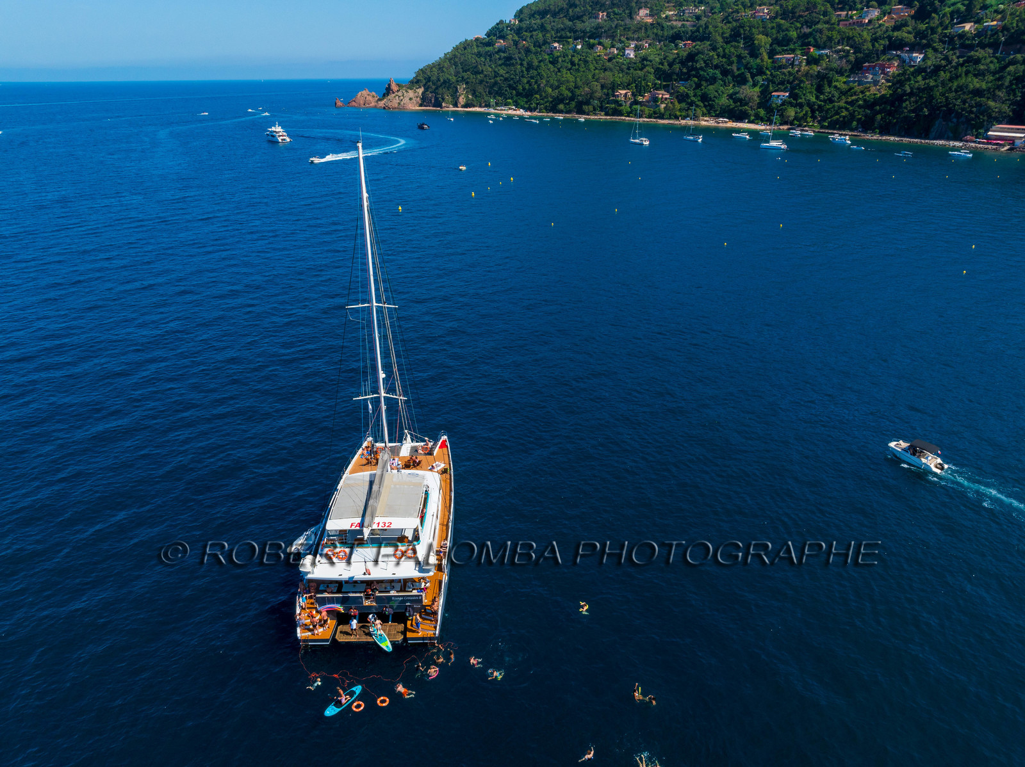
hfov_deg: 71.6
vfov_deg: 56.8
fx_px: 710
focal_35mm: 24
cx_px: 512
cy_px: 384
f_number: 11
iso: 100
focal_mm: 12.3
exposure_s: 1/200
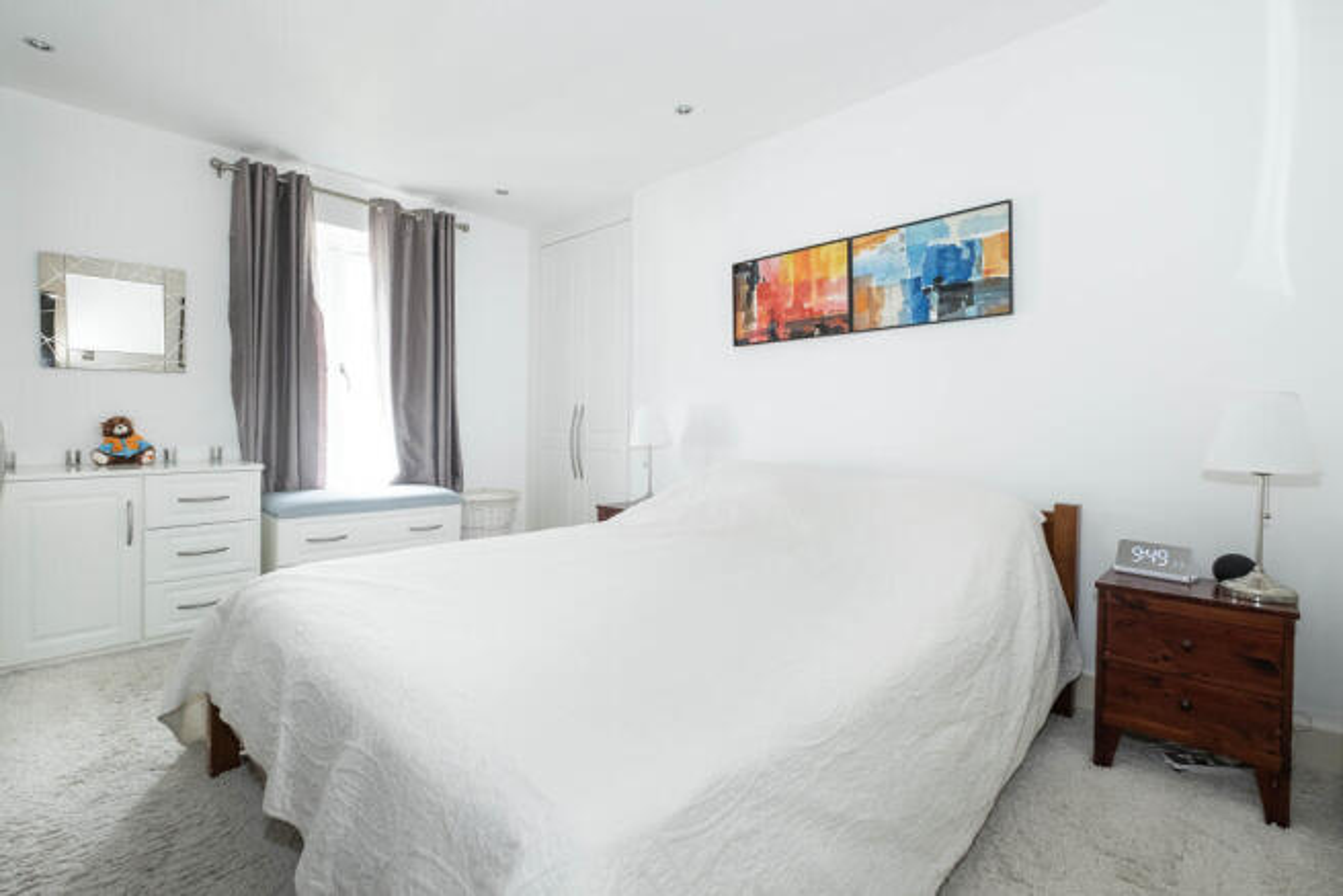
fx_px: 560
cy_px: 448
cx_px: 672
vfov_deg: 77.4
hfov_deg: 100.4
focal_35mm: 15
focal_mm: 10
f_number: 4
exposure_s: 1/60
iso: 640
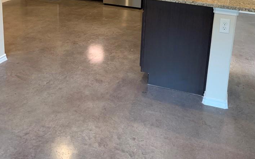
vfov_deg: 29.1
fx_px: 278
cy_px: -13
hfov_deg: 49.3
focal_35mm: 40
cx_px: 127
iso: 250
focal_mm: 4.25
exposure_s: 1/60
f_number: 1.8
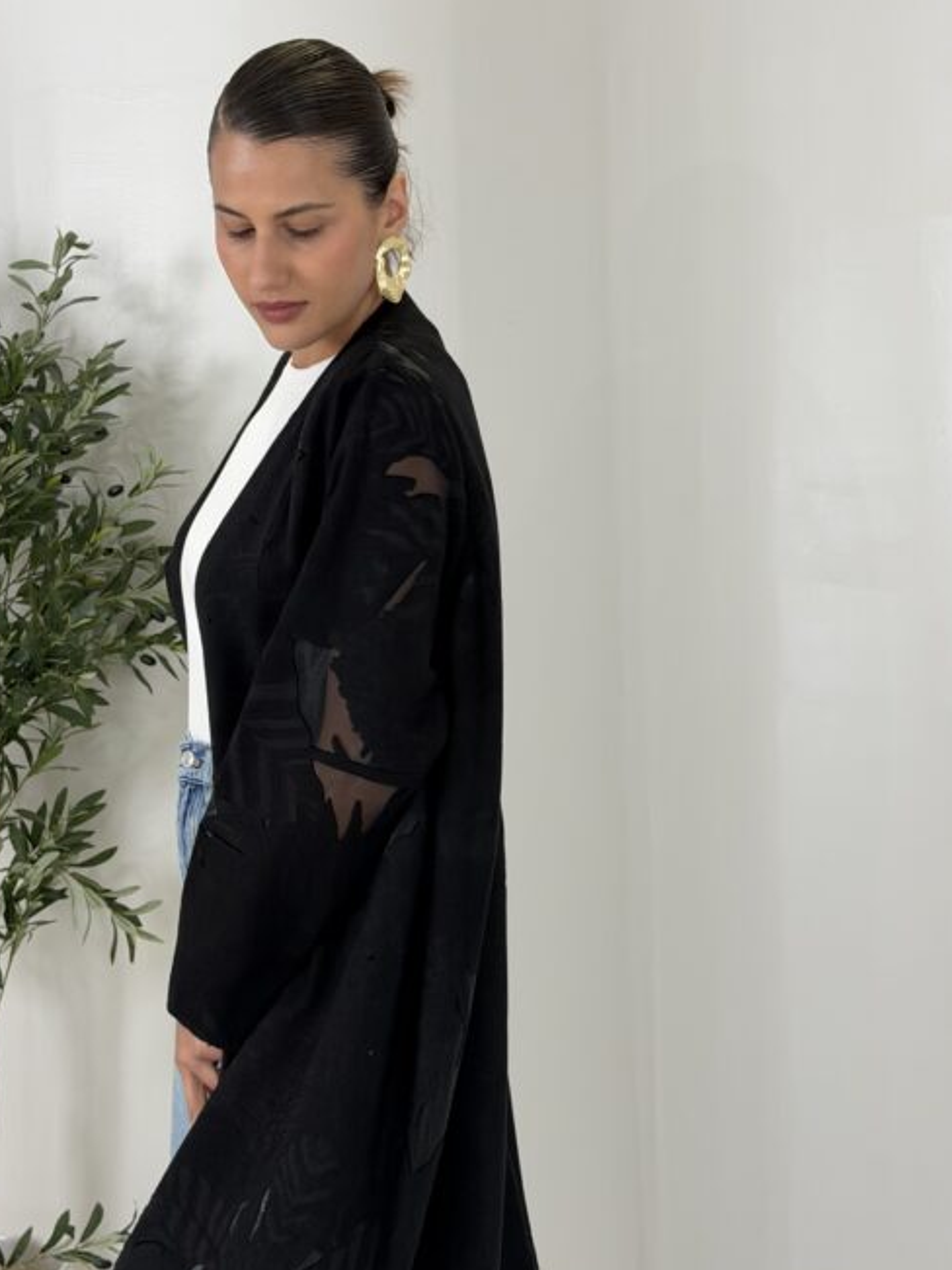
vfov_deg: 32.7
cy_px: 665
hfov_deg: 24.8
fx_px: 2164
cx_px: 375
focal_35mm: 59
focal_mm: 6.76
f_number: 1.78
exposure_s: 1/420
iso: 64
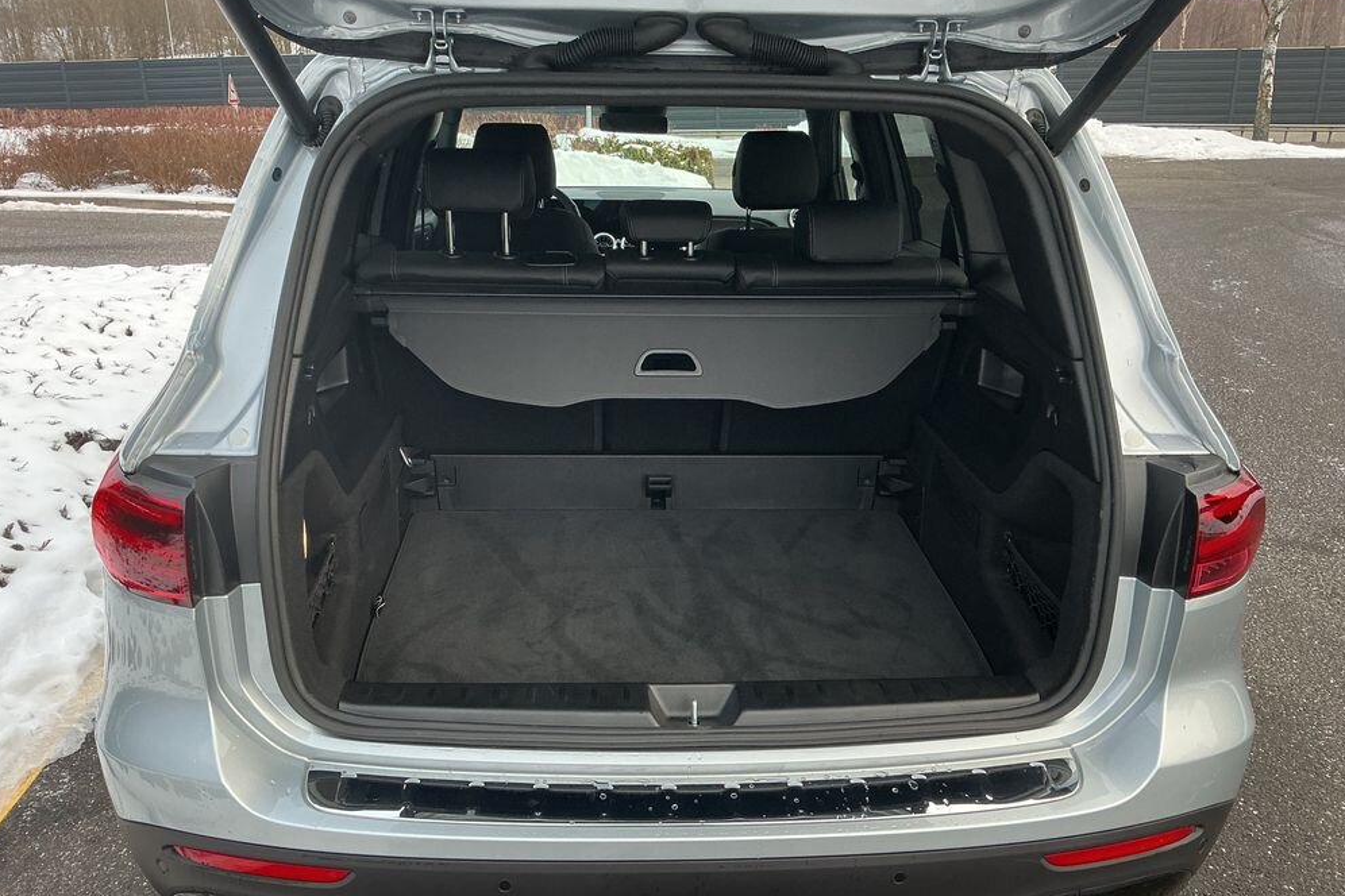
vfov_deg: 42.3
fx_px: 1158
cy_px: 466
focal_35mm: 31
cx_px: 660
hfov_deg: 60.3
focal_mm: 3
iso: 64
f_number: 1.8
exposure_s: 1/120
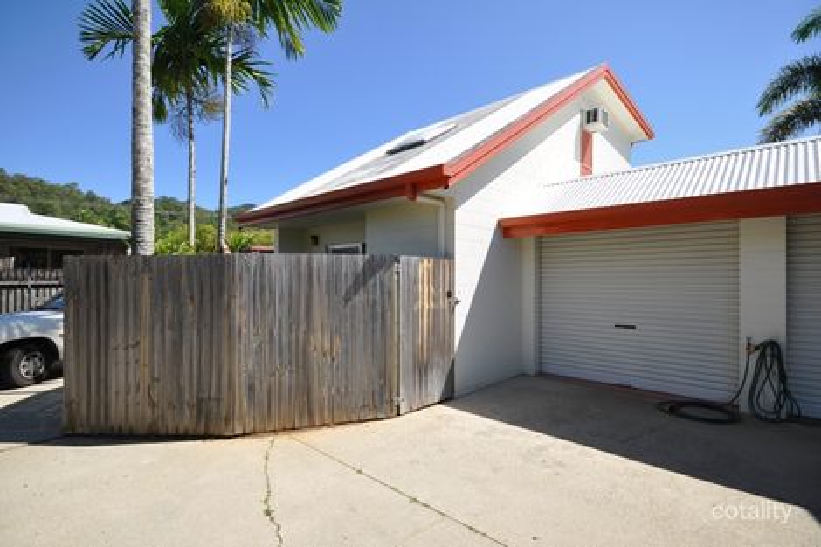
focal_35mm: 18
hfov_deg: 90.0
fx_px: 410
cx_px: 410
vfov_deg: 67.3
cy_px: 274
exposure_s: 1/320
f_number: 9
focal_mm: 12
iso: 200
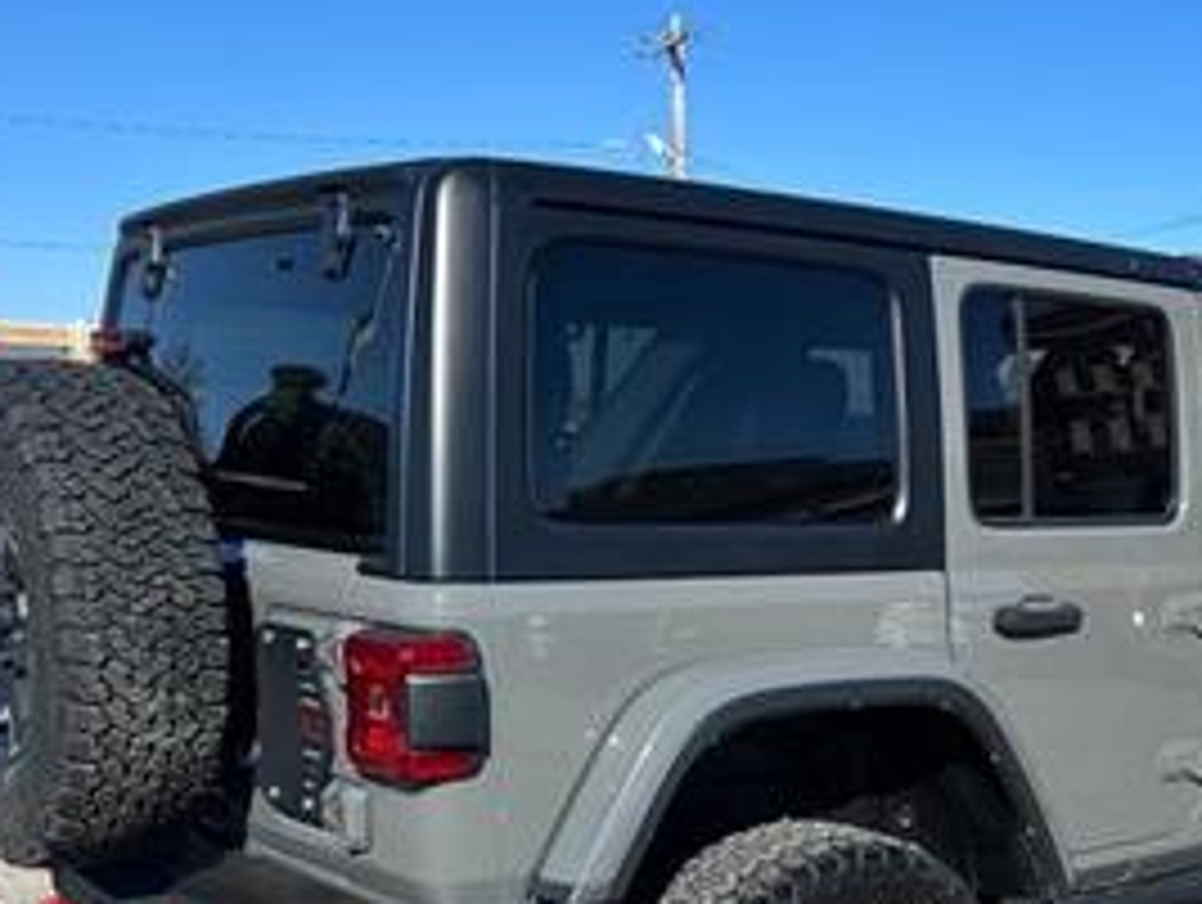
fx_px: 1704
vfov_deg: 29.0
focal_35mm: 49
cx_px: 927
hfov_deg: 37.7
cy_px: 738
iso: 50
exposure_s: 1/3704
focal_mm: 5.7
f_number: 1.5
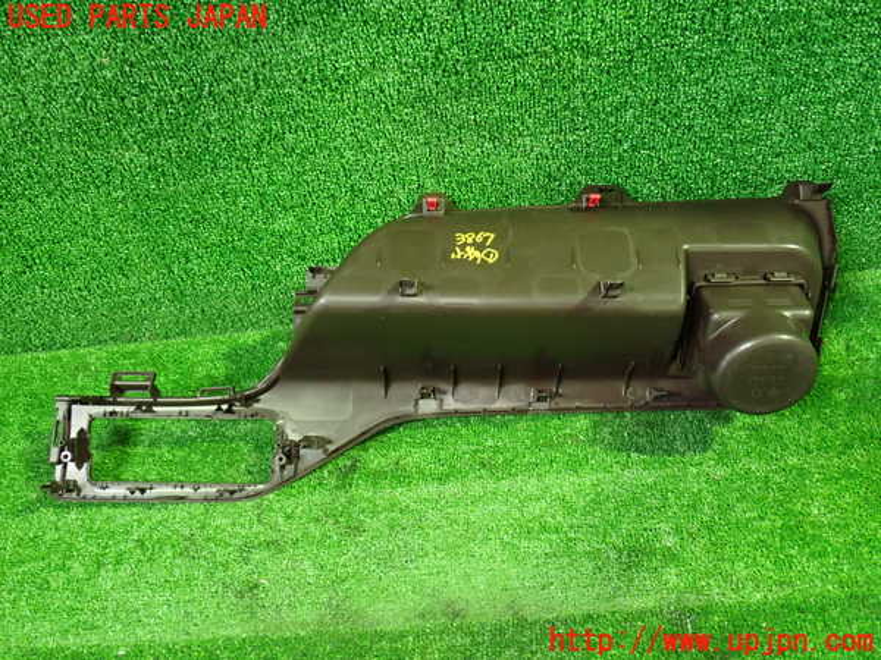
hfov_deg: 60.0
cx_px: 440
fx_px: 764
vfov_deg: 46.8
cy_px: 330
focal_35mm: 30
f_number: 2.3
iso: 800
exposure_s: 1/30
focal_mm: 5.4
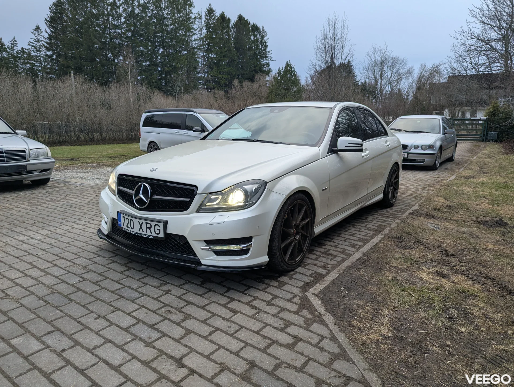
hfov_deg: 71.5
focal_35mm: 24
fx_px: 357
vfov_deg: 56.9
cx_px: 257
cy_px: 194
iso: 55
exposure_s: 1/168
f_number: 1.85
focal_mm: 6.81
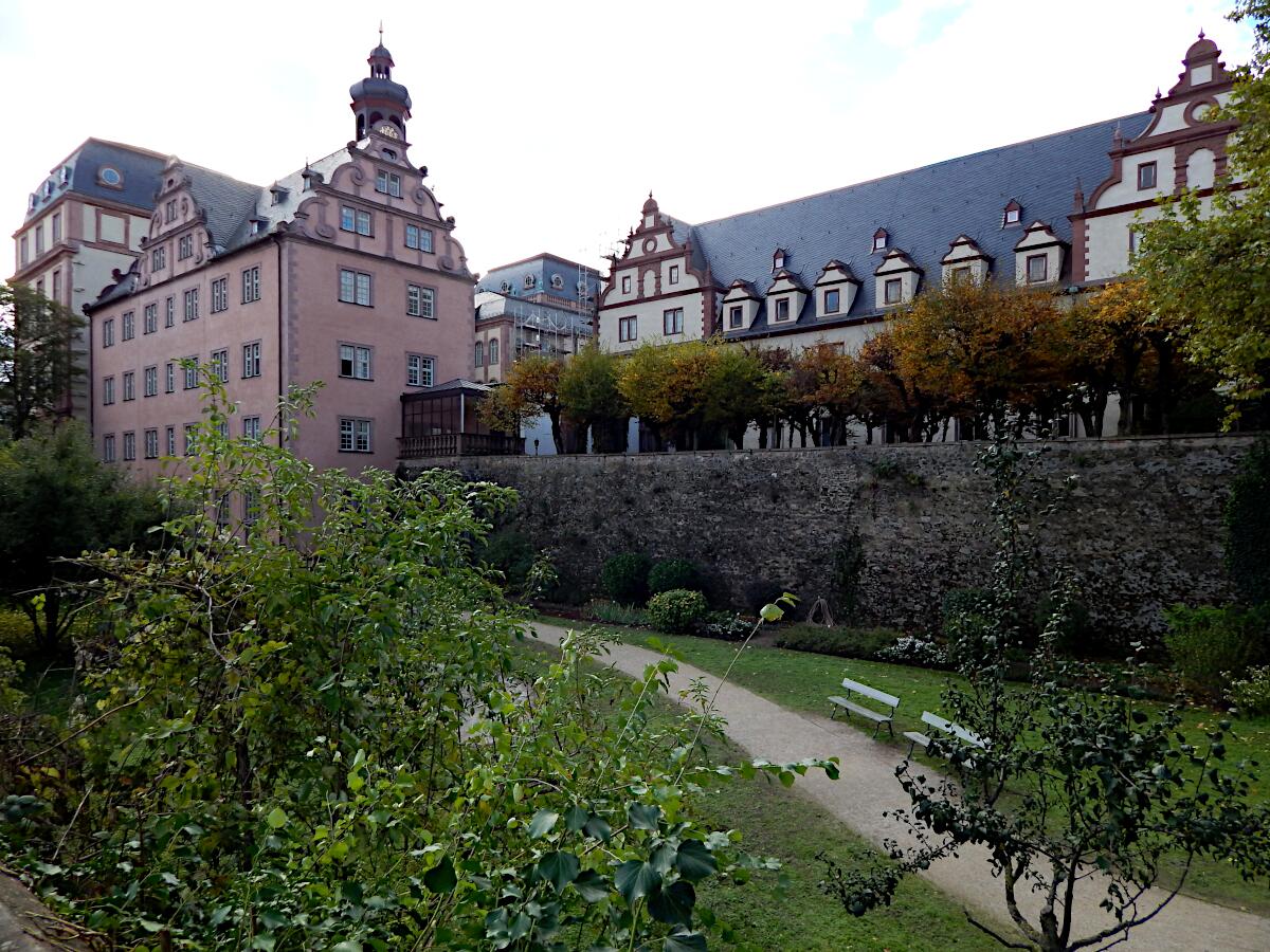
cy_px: 476
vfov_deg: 58.9
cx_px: 635
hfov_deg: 73.9
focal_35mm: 23
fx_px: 844
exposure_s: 1/640
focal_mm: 4
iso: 125
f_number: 3
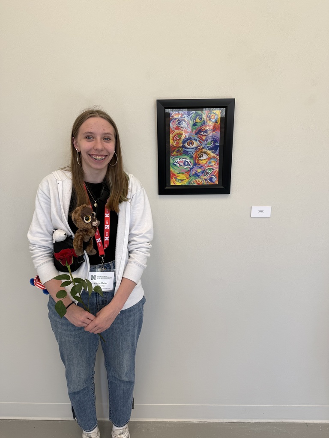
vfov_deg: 71.6
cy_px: 219
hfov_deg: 56.8
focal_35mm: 24
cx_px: 164
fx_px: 304
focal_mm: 6.76
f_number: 1.78
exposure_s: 1/156
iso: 64
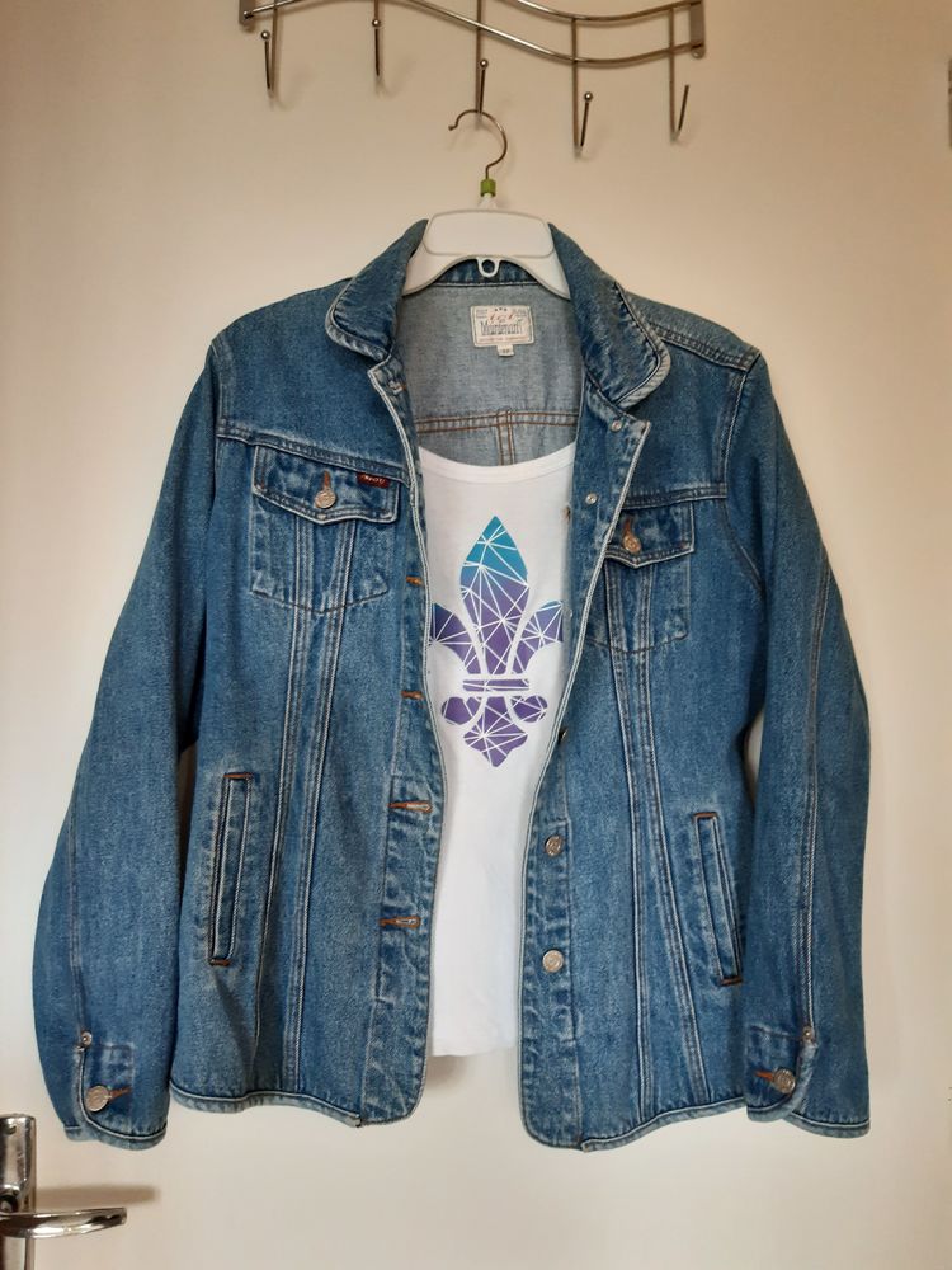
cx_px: 476
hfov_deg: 53.1
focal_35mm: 26
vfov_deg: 67.3
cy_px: 635
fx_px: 953
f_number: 1.7
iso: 250
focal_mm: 3.92
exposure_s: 1/25
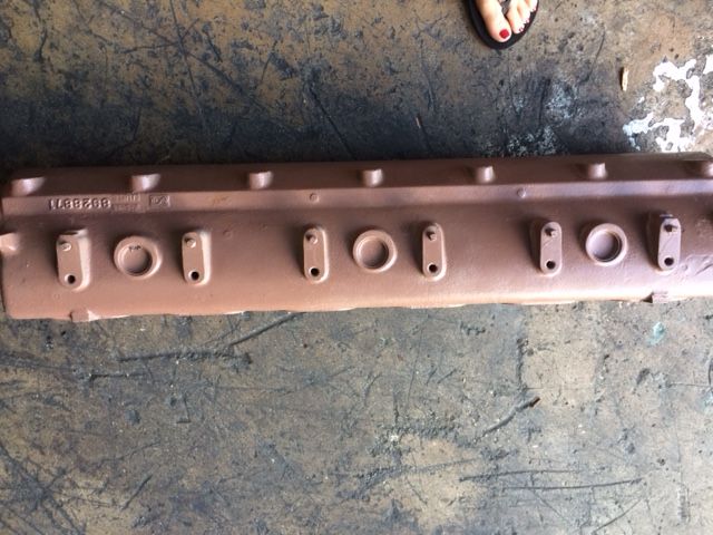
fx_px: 597
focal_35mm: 29
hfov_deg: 61.7
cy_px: 268
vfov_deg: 48.2
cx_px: 356
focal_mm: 4.15
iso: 80
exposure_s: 1/30
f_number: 2.2
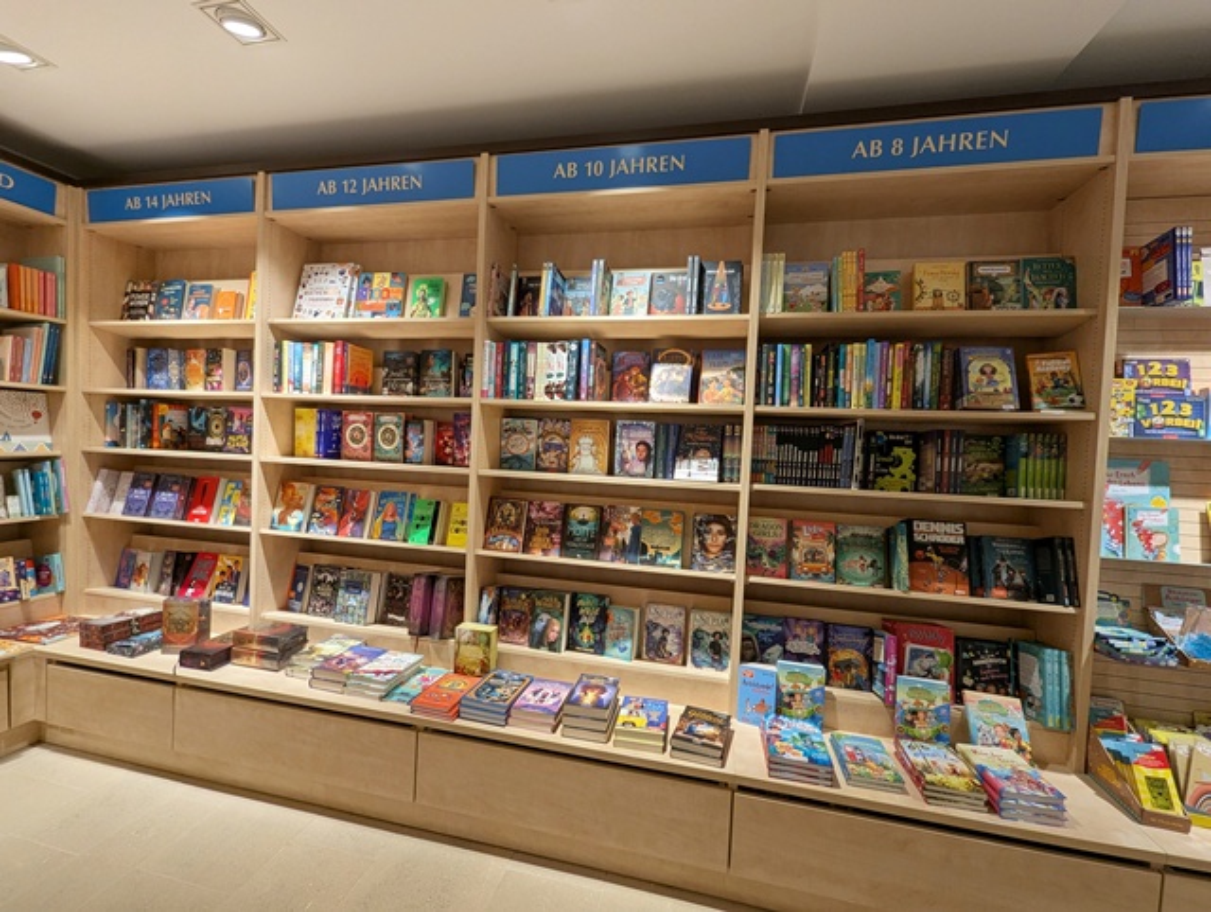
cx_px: 606
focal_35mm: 13
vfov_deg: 90.1
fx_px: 455
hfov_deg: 106.1
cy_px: 456
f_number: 2.2
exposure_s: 1/58
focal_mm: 1.95
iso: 64
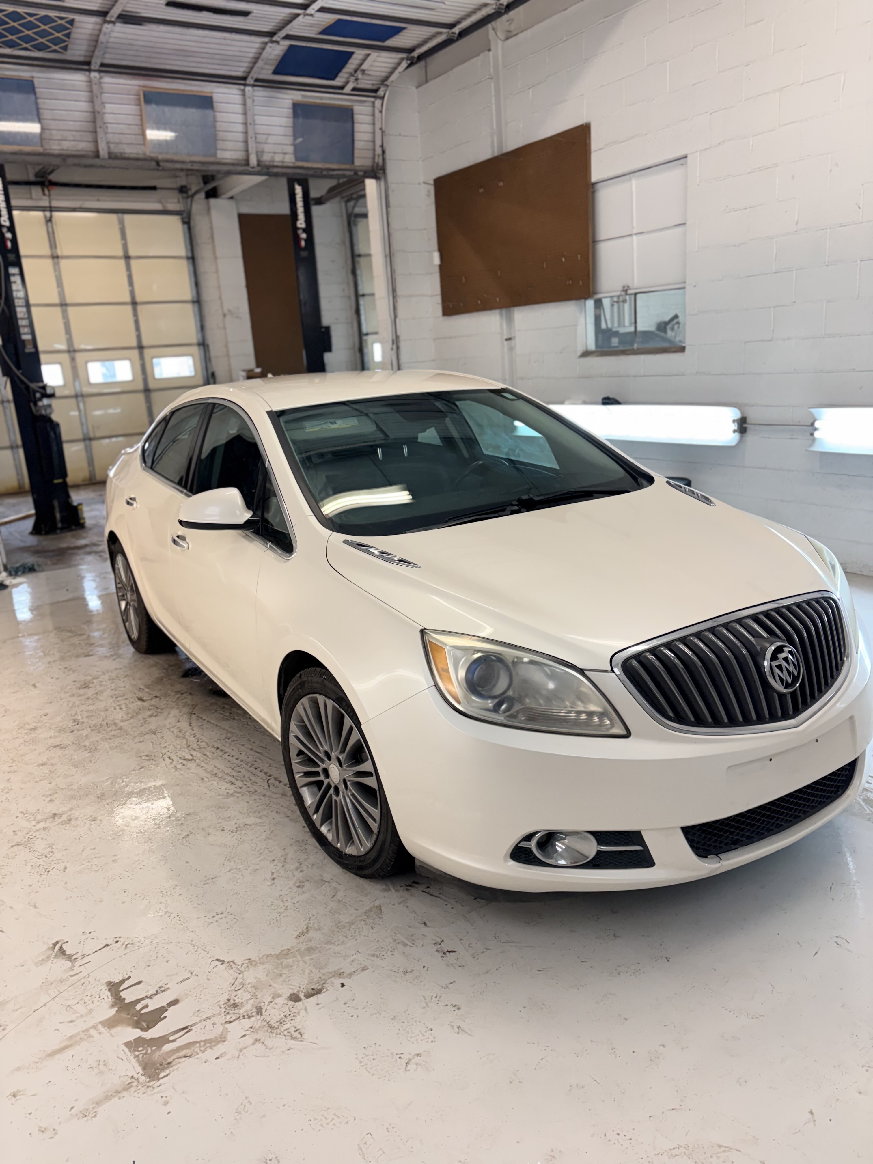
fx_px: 874
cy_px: 582
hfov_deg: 53.1
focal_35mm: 26
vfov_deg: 67.3
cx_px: 436
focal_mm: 5.96
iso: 125
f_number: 1.6
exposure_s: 1/120
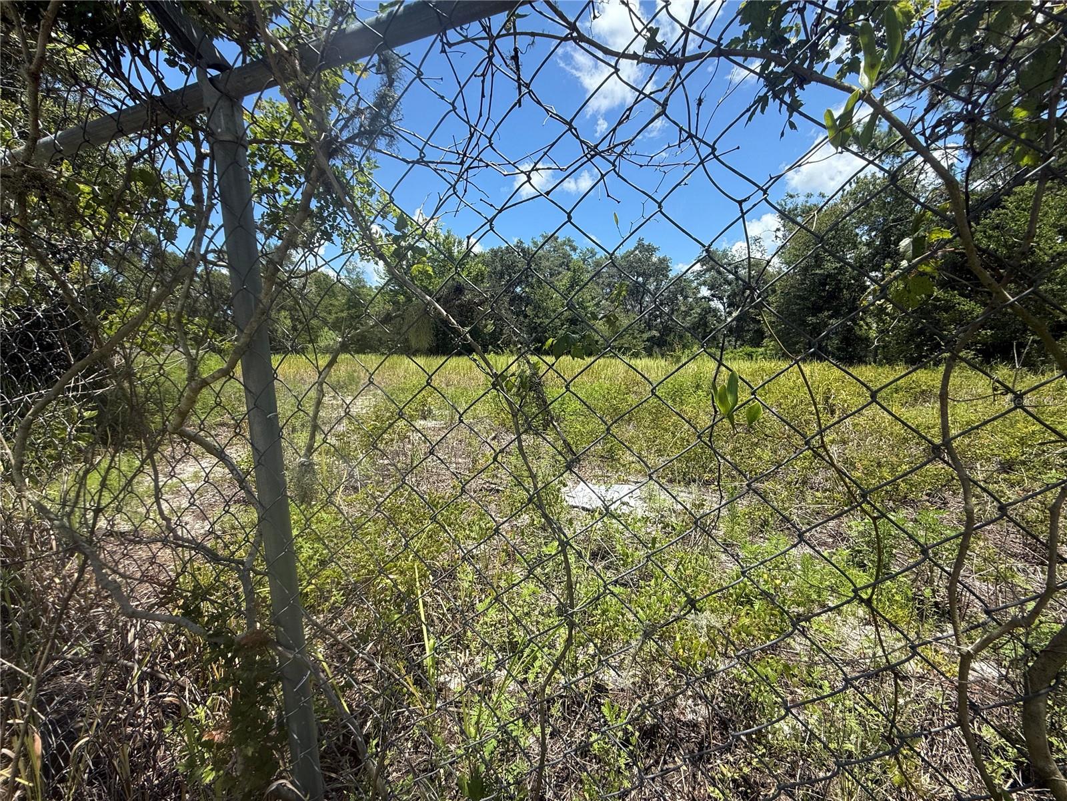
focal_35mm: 14
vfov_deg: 85.7
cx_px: 534
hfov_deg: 102.1
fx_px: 432
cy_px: 400
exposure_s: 1/1167
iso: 64
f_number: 2.2
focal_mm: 2.22
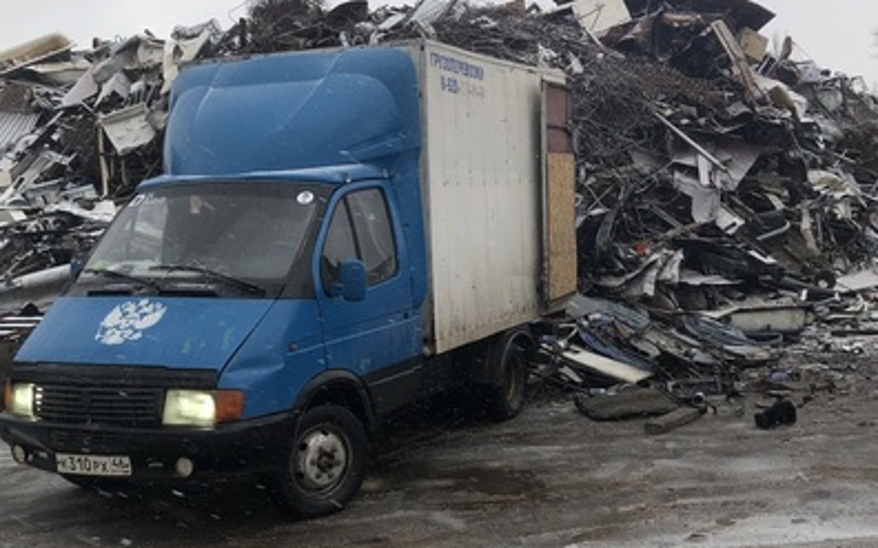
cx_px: 426
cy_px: 319
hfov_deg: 44.4
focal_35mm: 45
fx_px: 1076
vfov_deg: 28.5
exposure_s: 1/178
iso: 20
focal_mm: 3.99
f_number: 1.8
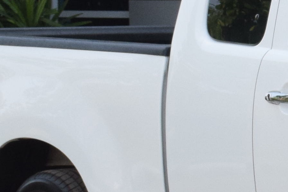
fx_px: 2576
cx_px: 559
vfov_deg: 4.3
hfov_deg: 6.2
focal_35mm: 322
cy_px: 149
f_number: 11
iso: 1000
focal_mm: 32
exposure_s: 1/500
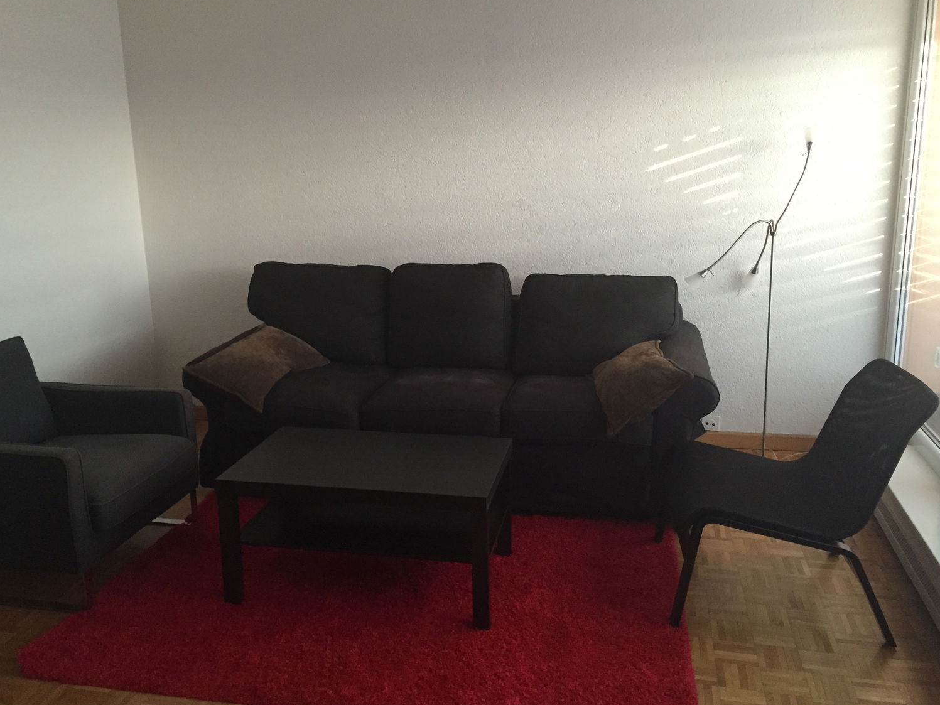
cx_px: 441
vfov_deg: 45.4
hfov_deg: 58.3
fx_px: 842
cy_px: 347
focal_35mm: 31
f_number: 2.2
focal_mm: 4.15
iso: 200
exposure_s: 1/30
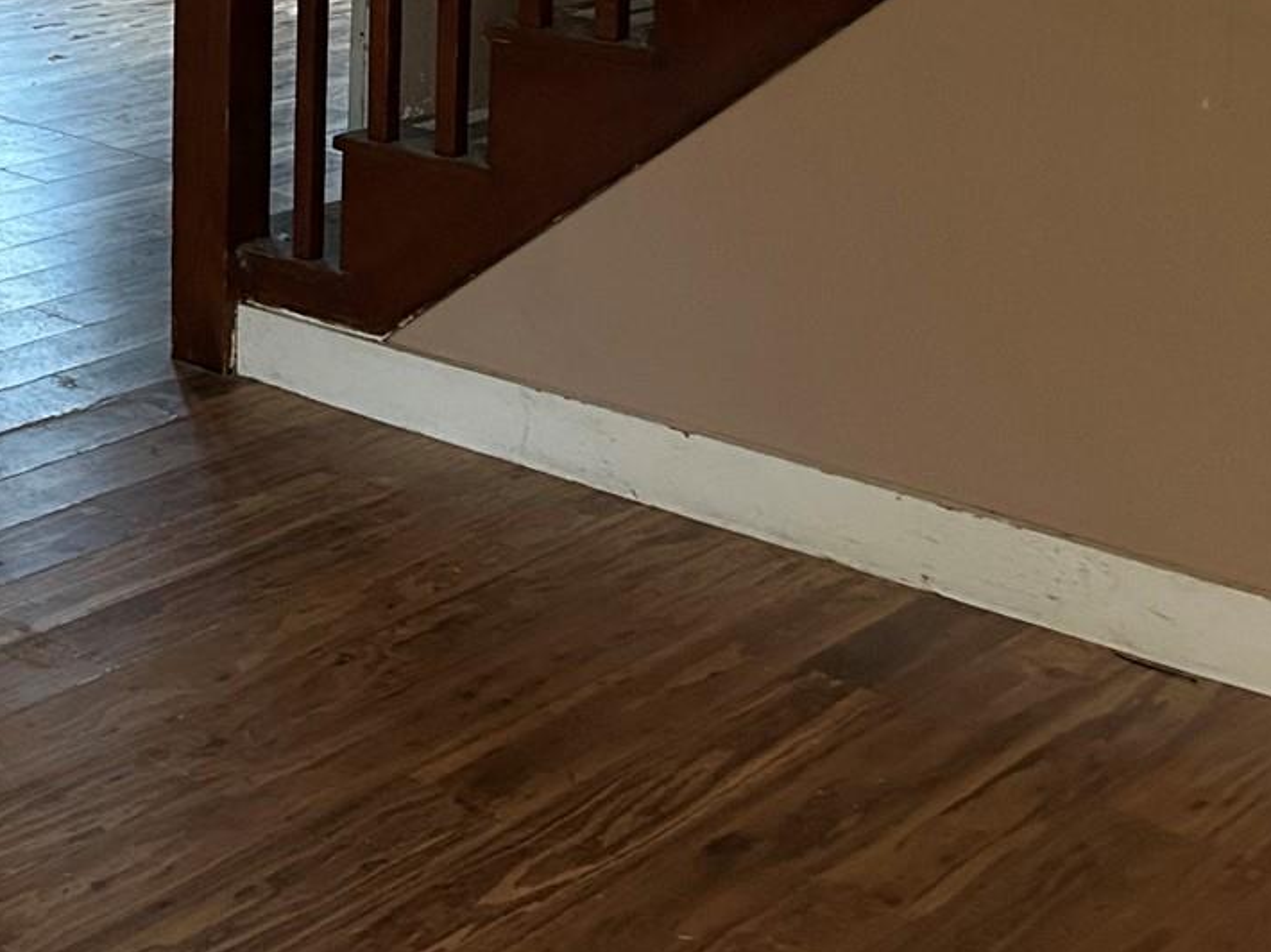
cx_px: -295
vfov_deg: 18.6
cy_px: -186
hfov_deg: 23.5
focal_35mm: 75
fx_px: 2753
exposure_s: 1/30
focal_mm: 5.7
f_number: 1.5
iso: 640
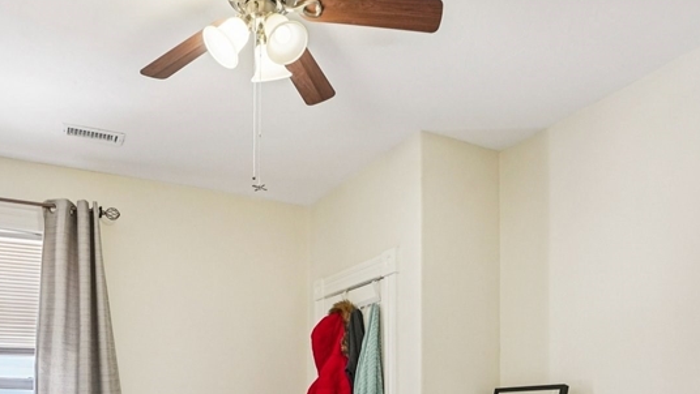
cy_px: 429
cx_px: 317
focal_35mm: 32
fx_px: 594
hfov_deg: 60.9
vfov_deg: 32.5
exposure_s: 1/30
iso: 2000
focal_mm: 16
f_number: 8
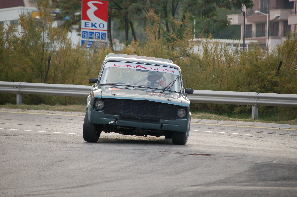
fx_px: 1978
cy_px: 98
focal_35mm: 240
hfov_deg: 8.6
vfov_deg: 5.7
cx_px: 148
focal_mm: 160
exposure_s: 1/500
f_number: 5.3
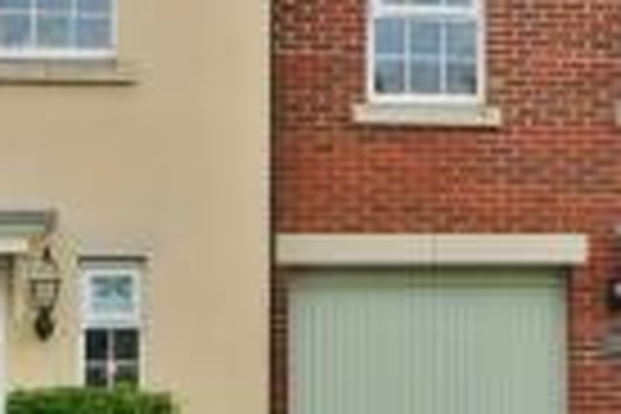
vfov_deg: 11.7
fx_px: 2018
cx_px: 612
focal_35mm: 117
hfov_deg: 17.1
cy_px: 155
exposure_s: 1/60
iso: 100
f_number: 10
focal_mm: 12.7
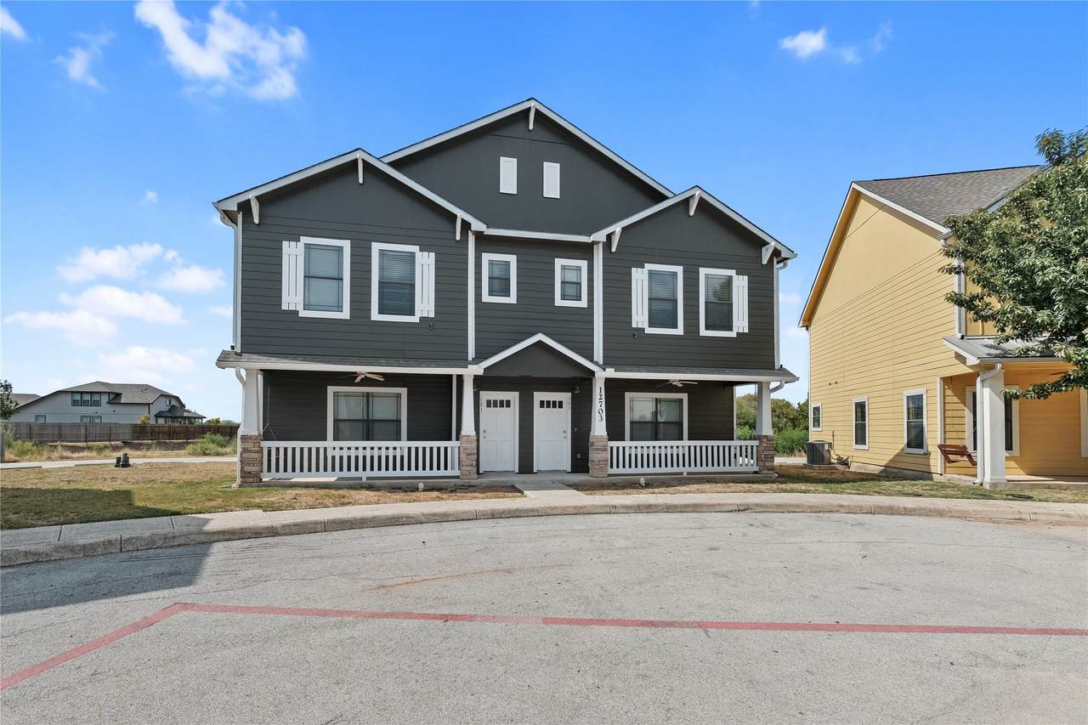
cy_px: 362
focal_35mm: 15
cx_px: 544
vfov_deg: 77.3
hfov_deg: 100.4
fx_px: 453
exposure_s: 1/340
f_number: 7.1
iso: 320
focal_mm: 10
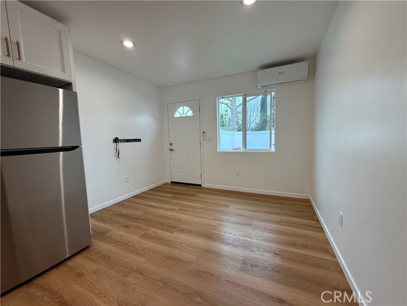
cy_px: 153
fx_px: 165
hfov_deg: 102.1
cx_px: 204
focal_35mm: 14
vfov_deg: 85.7
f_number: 2.2
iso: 80
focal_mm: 2.22
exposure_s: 1/120
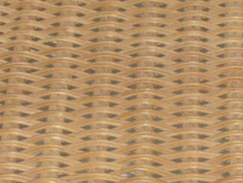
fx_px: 1622
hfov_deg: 8.5
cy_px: 138
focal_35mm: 231
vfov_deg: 6.4
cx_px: 274
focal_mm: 6.1
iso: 160
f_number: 2.8
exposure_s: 1/30
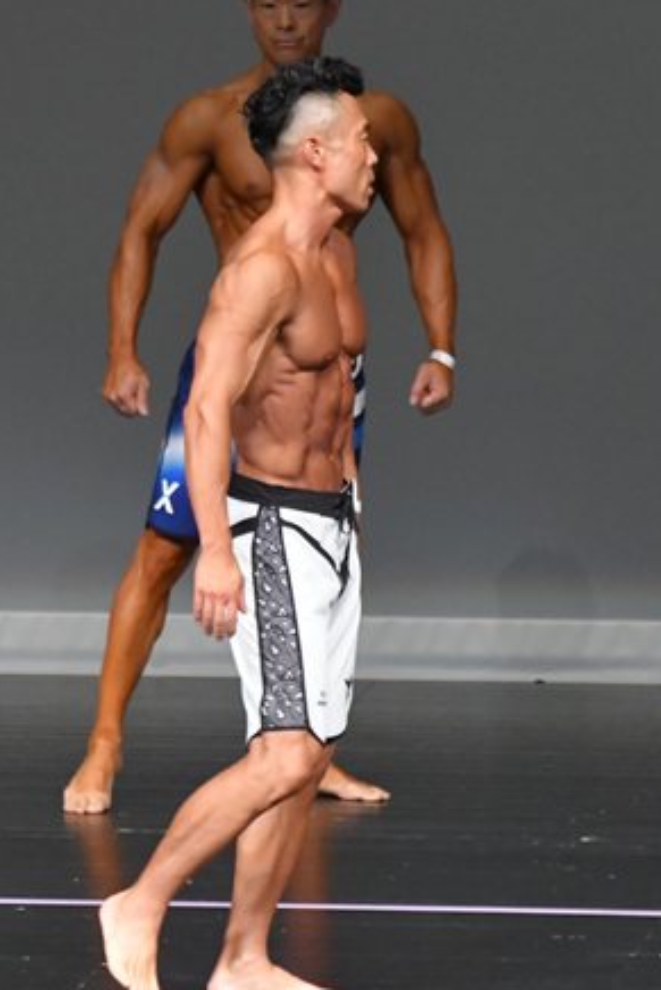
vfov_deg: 3.4
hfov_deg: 2.2
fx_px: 16868
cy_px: 540
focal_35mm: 613
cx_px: 183
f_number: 5.6
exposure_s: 1/400
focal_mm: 230
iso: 5000
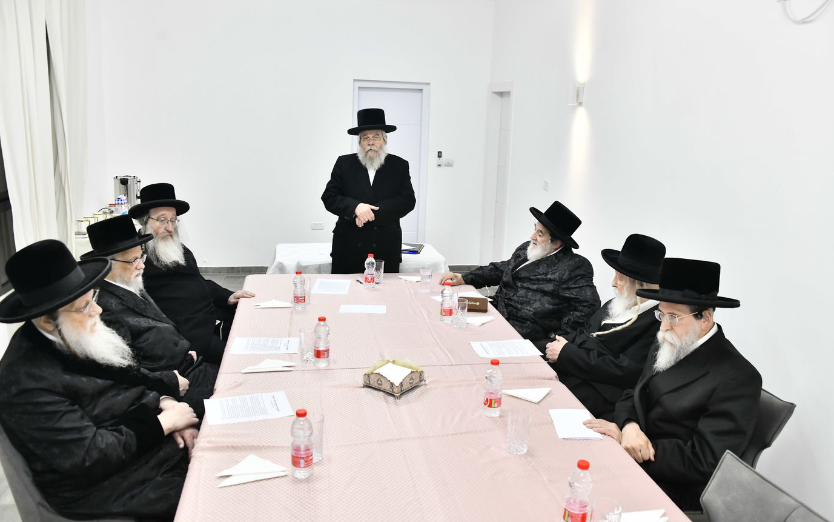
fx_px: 659
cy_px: 254
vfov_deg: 43.2
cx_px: 417
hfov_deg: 64.6
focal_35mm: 29
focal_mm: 28
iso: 1600
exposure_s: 1/200
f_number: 5.6
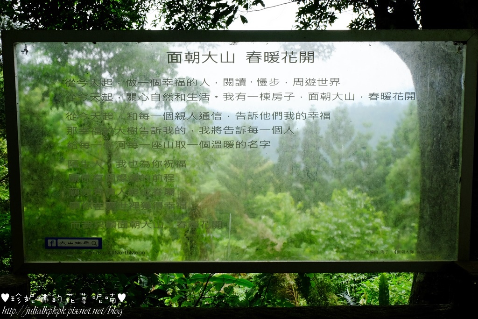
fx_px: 505
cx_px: 239
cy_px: 160
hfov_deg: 50.7
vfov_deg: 35.1
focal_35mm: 38
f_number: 8
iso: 400
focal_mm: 25.6
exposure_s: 1/180
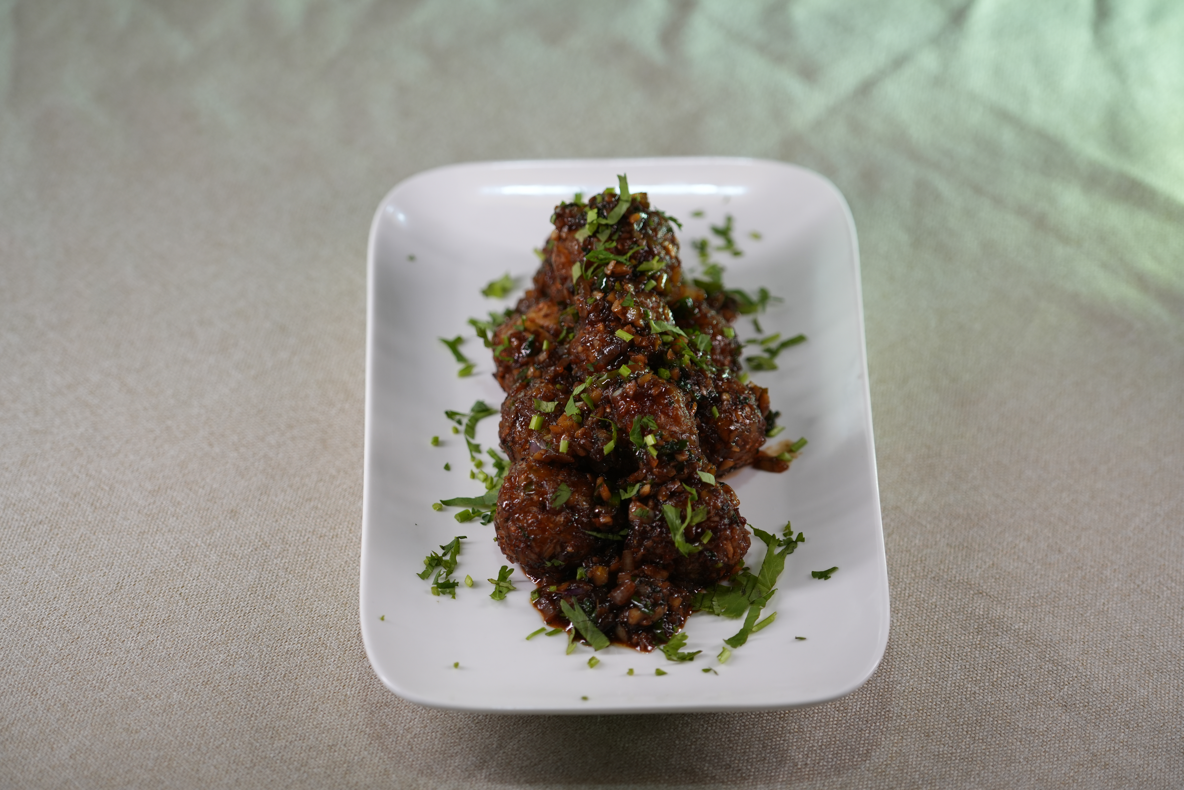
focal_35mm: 122
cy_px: 395
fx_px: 4012
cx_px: 592
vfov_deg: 11.2
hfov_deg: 16.8
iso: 400
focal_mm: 122
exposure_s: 1/125
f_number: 4
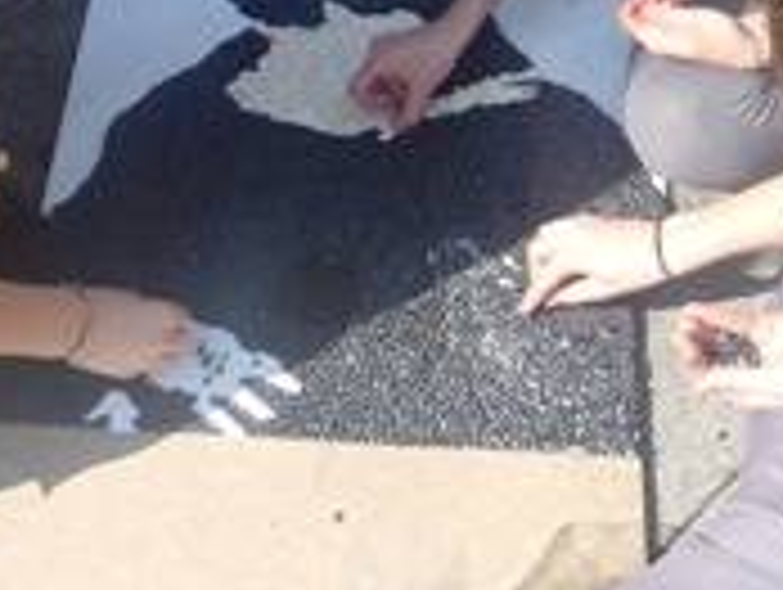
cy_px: 90
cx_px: 378
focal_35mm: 72
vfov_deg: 20.2
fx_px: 1631
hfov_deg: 27.0
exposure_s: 1/160
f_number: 4
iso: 64
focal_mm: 5
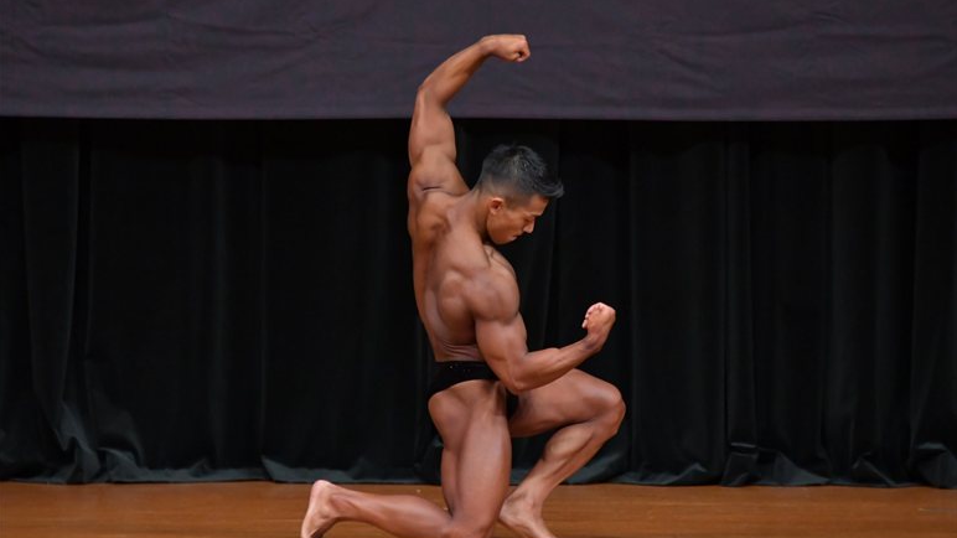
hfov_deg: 6.5
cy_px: 273
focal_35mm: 331
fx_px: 8398
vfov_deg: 3.7
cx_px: 478
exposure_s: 1/400
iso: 4000
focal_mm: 210
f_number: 5.6
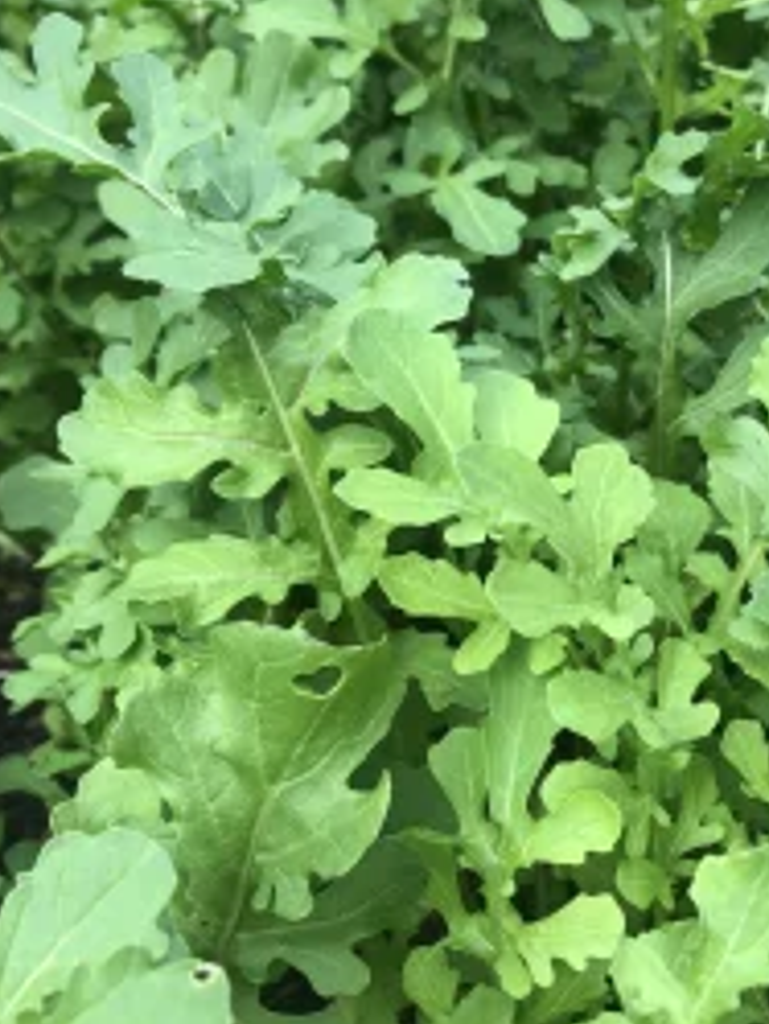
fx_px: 1332
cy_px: 539
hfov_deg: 31.4
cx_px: 609
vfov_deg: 42.0
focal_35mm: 45
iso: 20
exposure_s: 1/282
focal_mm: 3.99
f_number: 1.8
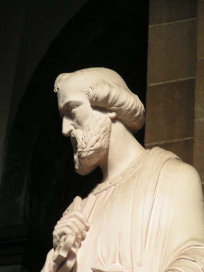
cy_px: 136
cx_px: 102
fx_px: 1477
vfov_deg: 10.5
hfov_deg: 7.9
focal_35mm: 188
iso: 200
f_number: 3.5
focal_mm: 28.8
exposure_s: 1/13
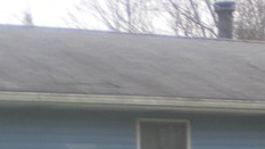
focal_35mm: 182
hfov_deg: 11.7
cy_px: 312
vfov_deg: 6.4
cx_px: 248
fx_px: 1279
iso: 64
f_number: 3.1
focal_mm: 6.3
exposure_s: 1/160
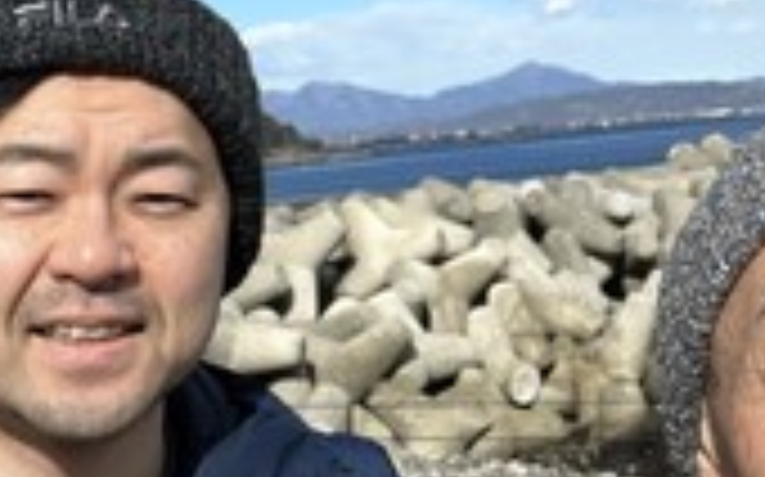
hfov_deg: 24.2
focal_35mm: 83
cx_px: 698
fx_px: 1729
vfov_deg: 15.6
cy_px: 92
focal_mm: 2.71
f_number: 2.2
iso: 32
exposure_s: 1/1316
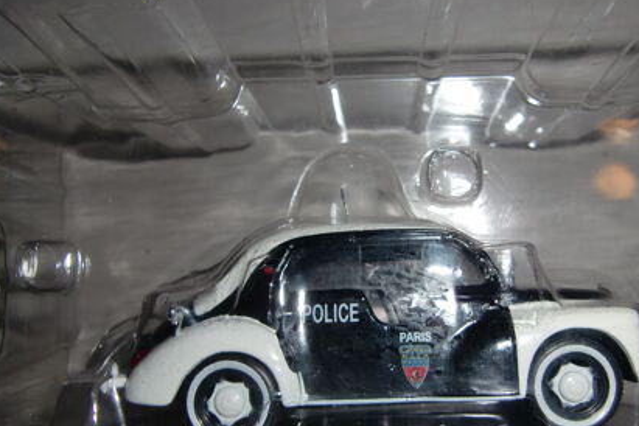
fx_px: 603
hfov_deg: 55.6
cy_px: 258
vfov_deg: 38.7
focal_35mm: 34
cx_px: 365
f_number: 7
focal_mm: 4.9
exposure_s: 1/60
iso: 64
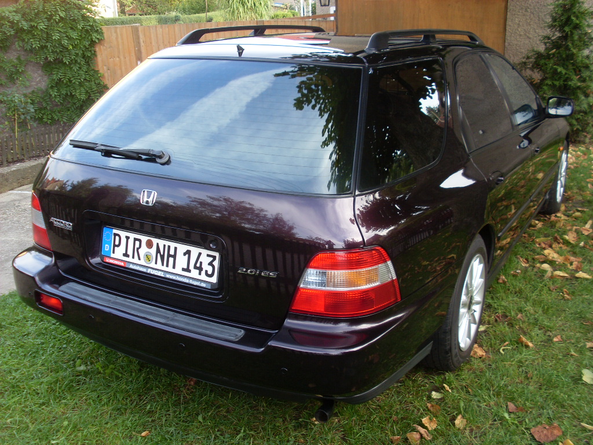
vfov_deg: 37.7
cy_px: 222
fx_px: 651
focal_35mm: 38
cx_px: 296
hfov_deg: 49.0
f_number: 3
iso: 80
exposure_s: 1/90
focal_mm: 6.3
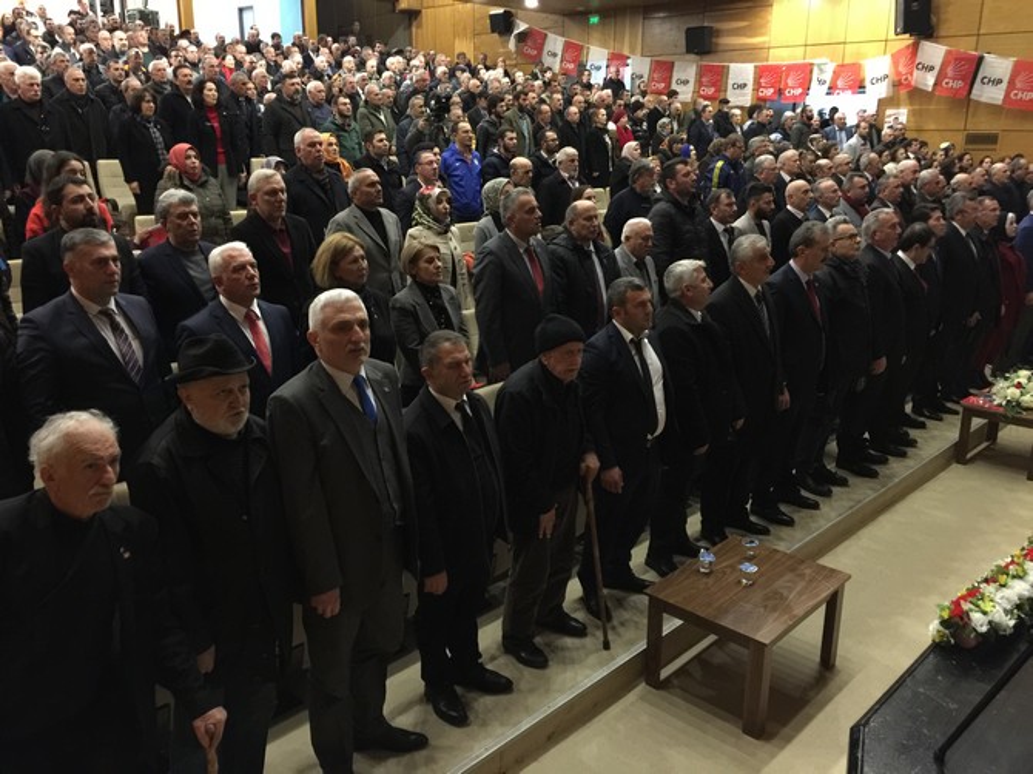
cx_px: 516
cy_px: 387
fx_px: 865
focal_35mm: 29
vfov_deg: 48.2
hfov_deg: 61.7
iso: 160
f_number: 2.2
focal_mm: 4.15
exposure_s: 1/4
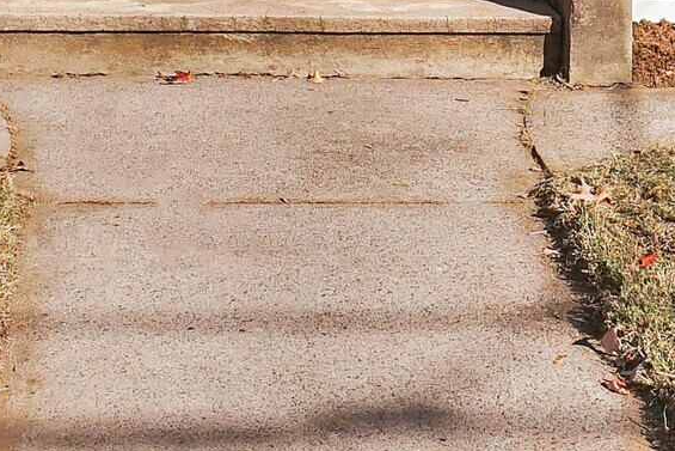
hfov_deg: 23.3
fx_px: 1632
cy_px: -520
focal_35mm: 87
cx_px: 238
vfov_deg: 13.1
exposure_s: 1/2000
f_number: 8
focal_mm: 16
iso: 400
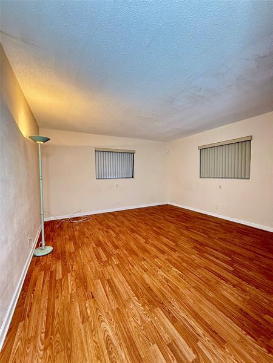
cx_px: 136
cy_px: 182
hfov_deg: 85.7
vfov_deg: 102.1
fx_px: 147
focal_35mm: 14
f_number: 2.2
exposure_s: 1/60
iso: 400
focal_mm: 2.22
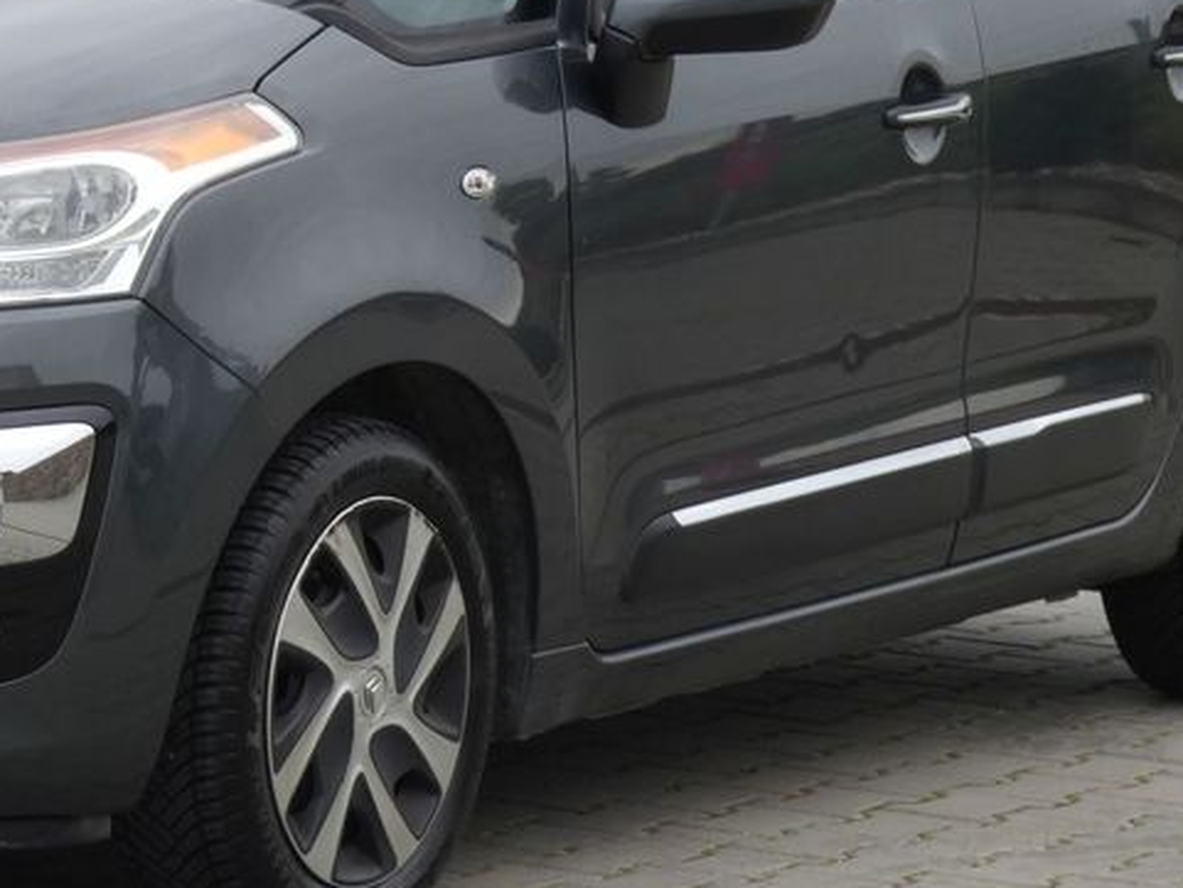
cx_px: 189
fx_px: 7281
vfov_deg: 7.0
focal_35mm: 213
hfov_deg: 9.3
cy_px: 241
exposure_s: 1/100
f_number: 5.6
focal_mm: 17.9
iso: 80
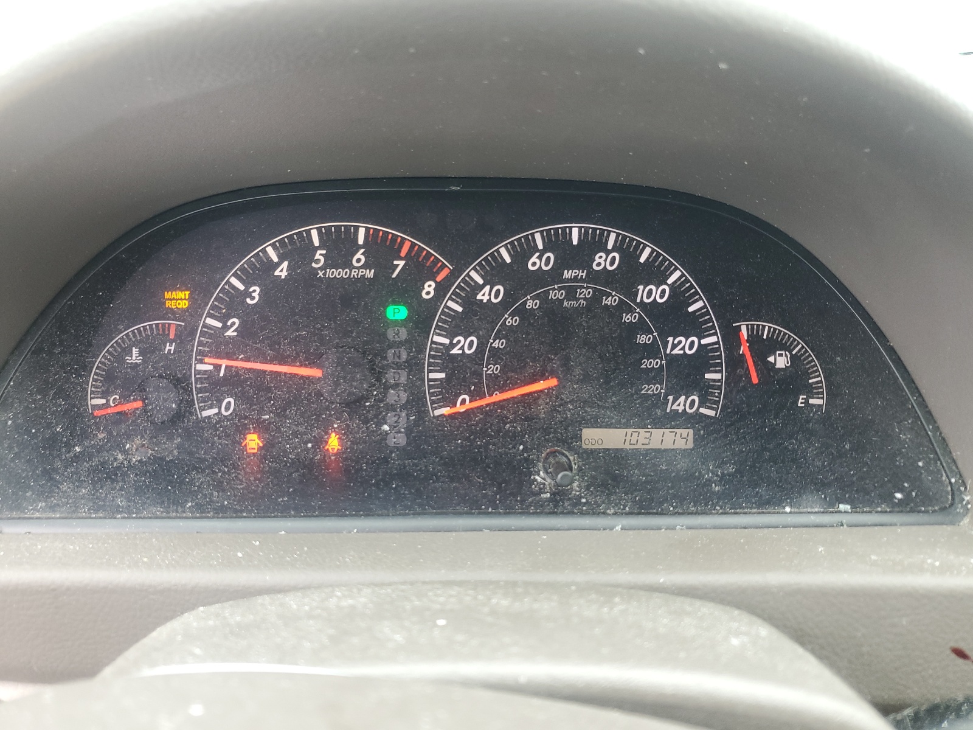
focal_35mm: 26
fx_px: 731
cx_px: 486
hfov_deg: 67.3
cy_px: 365
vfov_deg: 53.1
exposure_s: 1/60.2
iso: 60
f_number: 1.5
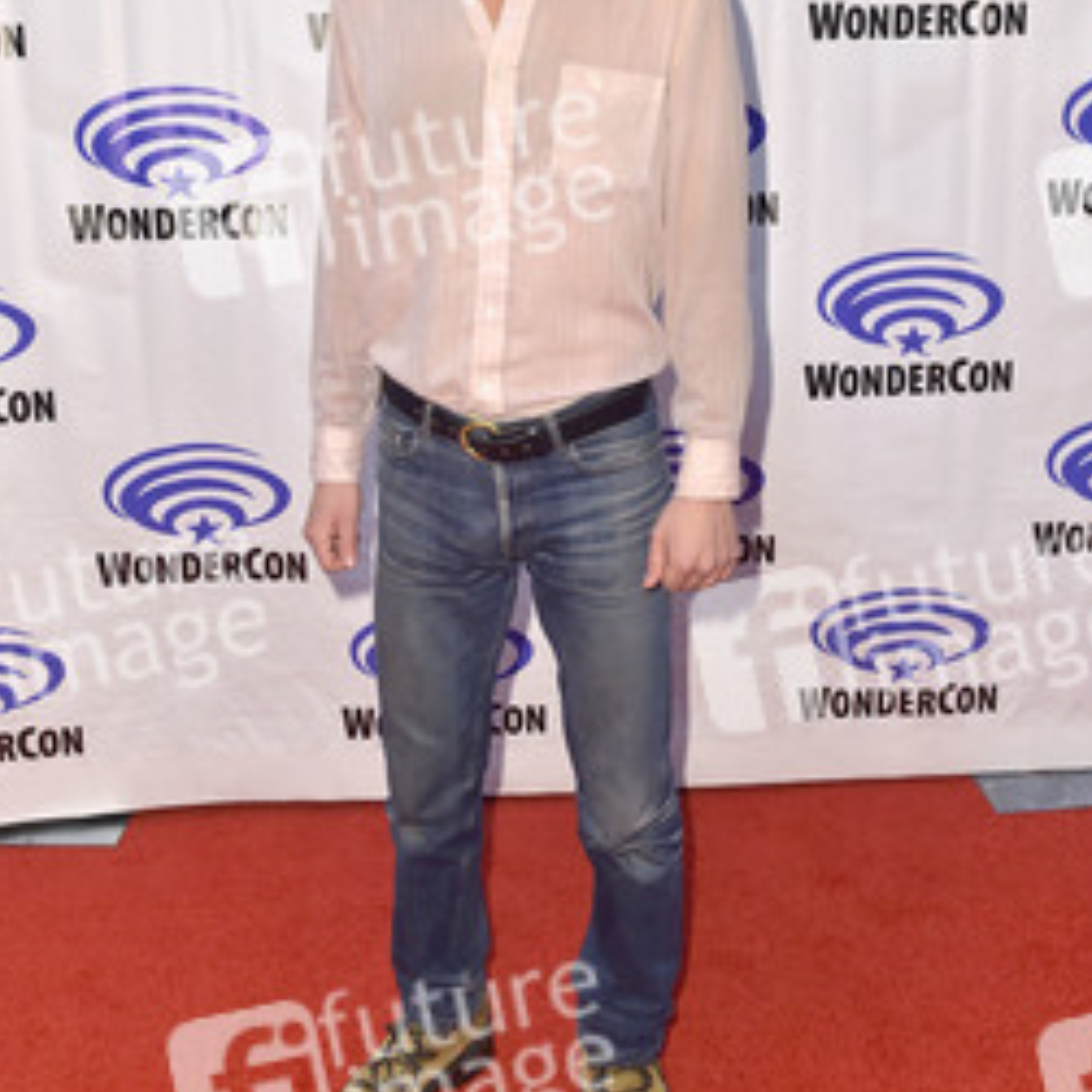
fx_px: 1499
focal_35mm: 42
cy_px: 413
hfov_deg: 40.0
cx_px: 520
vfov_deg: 39.8
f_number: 4.5
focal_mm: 31
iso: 320
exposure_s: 1/250
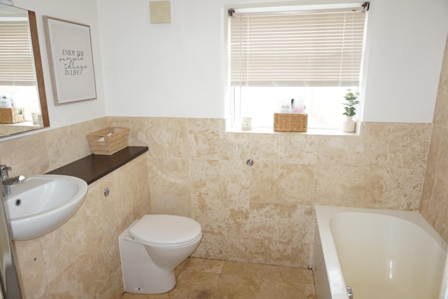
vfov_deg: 53.2
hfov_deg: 73.7
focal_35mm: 24
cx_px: 224
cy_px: 150
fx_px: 299
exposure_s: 1/125
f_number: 4
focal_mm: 16
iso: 400
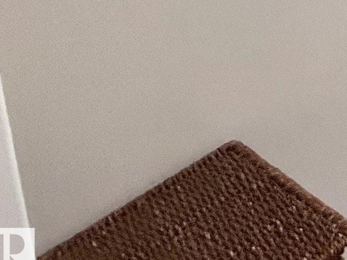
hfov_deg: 15.2
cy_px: -338
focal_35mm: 69
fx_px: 692
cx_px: 834
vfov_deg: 14.8
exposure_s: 1/120
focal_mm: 2.22
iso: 320
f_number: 2.2
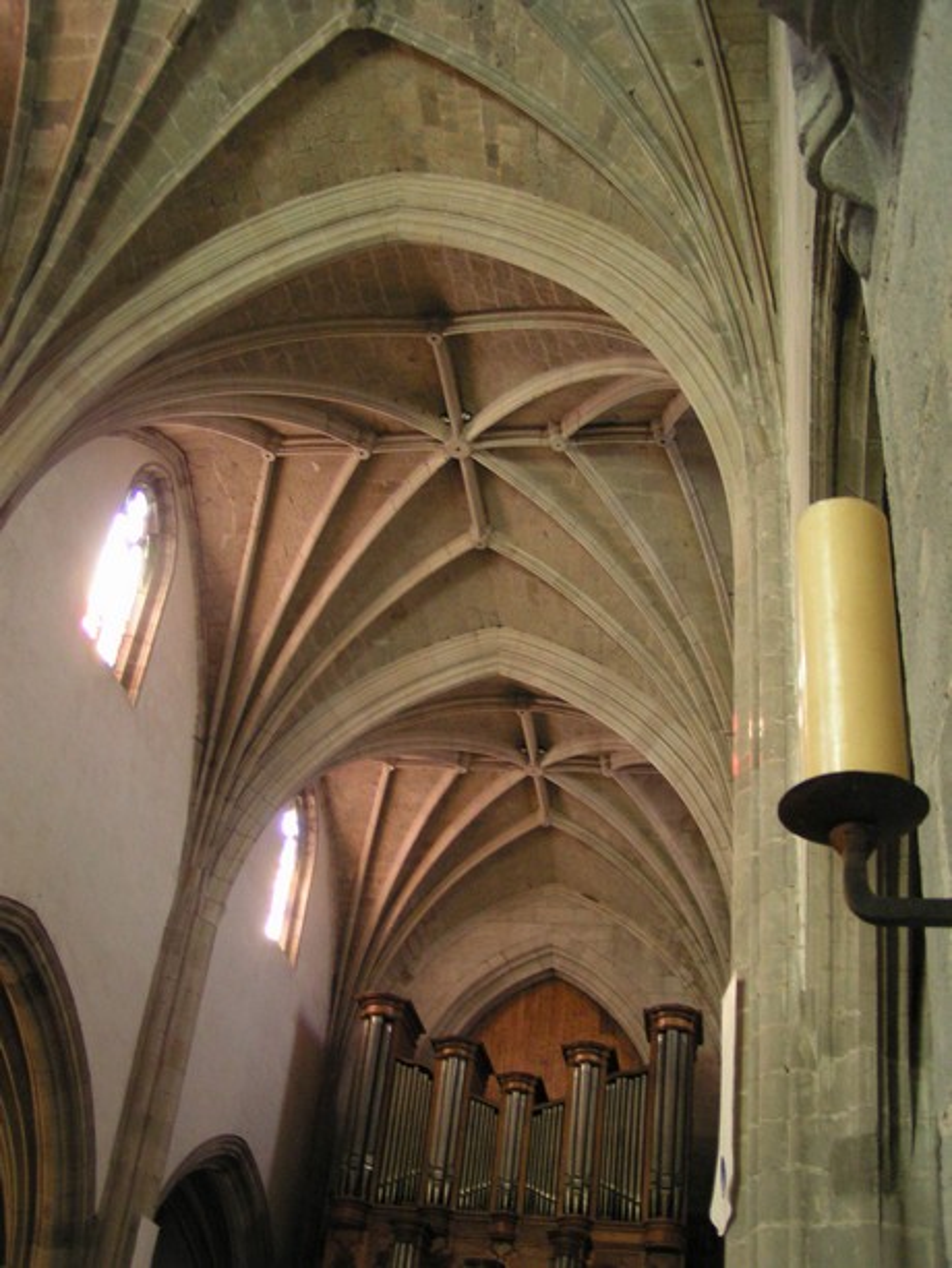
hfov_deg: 37.7
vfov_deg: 49.0
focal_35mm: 38
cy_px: 634
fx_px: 1393
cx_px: 476
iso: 200
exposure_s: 1/3
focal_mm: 5.8
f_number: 2.8
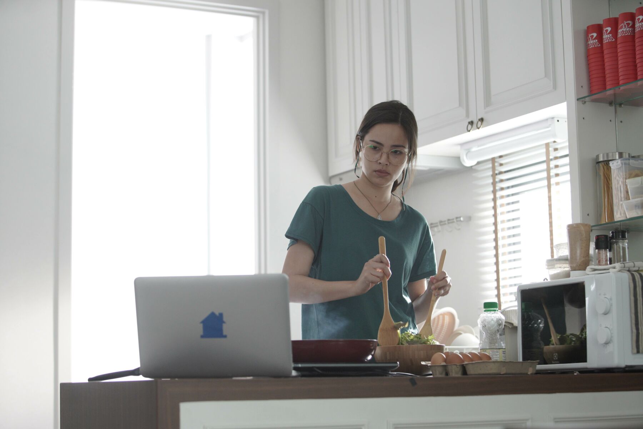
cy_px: 214
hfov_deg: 27.0
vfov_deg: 18.2
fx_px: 1339
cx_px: 322
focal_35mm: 75
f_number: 3.5
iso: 1600
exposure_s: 1/60
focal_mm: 75
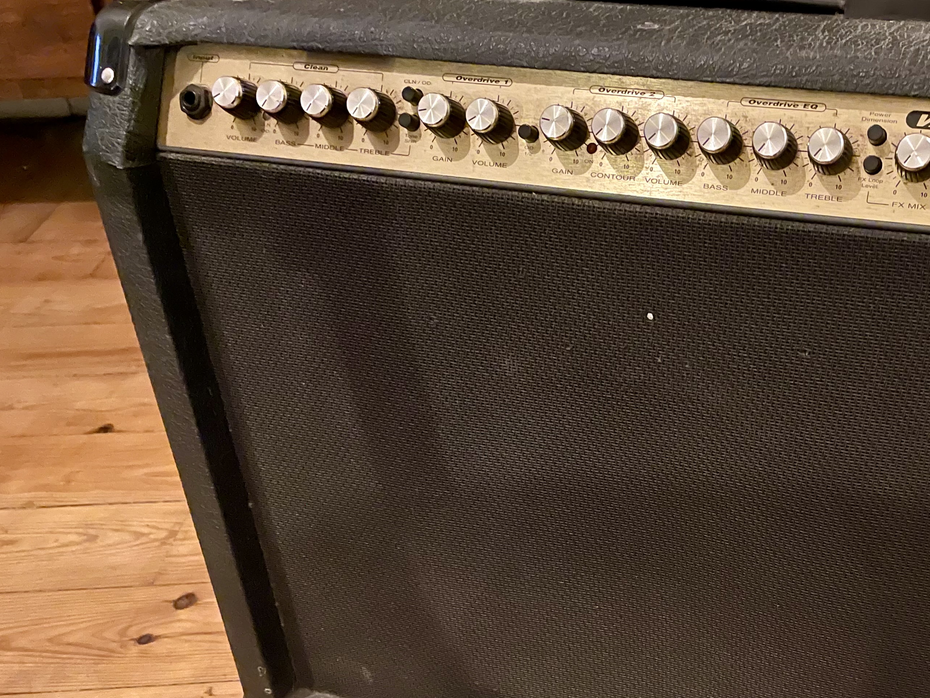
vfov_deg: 34.6
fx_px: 1102
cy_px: 499
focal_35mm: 41
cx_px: 709
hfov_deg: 44.1
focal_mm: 4.2
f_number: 1.6
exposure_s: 1/20
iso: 1000
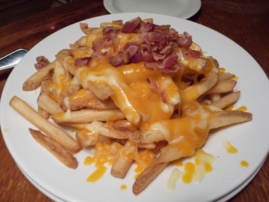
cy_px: 101
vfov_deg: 49.7
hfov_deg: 63.4
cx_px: 134
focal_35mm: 28
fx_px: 218
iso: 400
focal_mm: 4.7
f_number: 3.3
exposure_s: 1/25
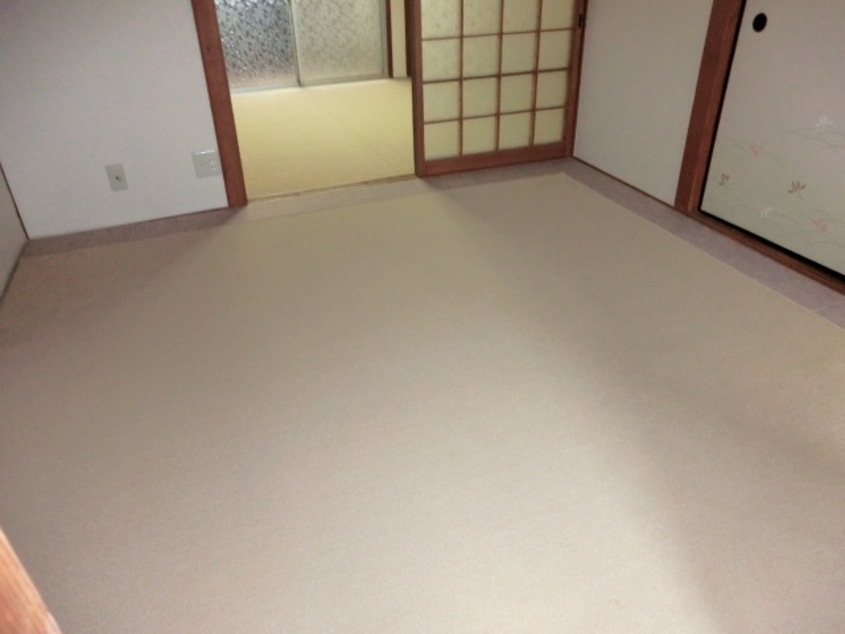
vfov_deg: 56.8
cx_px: 422
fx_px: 586
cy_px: 317
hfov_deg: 71.6
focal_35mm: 24
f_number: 3.2
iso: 400
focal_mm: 4.3
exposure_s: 1/15
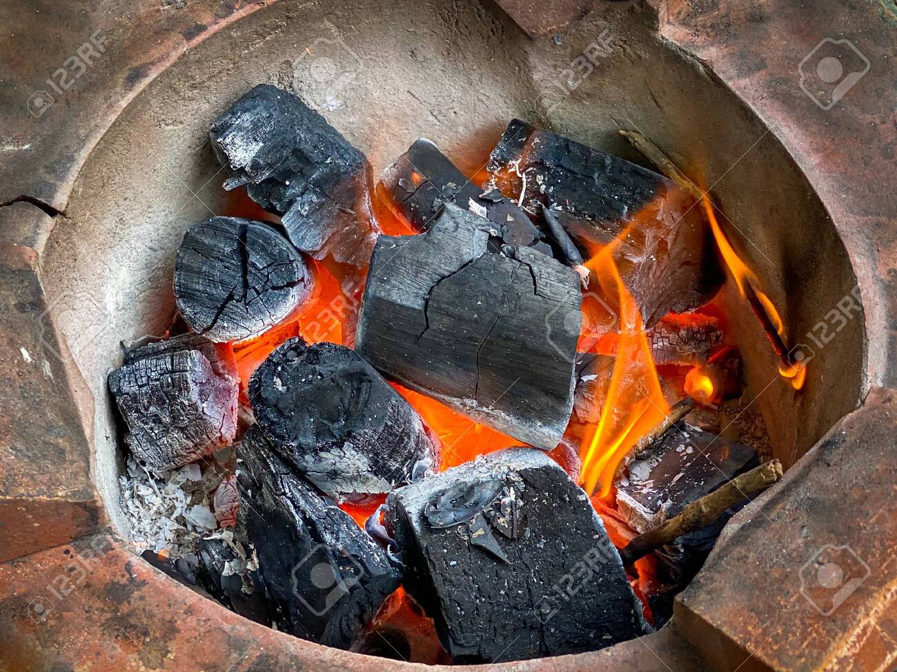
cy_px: 336
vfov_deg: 28.0
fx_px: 1347
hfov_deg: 36.8
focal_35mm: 52
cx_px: 448
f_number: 2
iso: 32
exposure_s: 1/120
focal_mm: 6
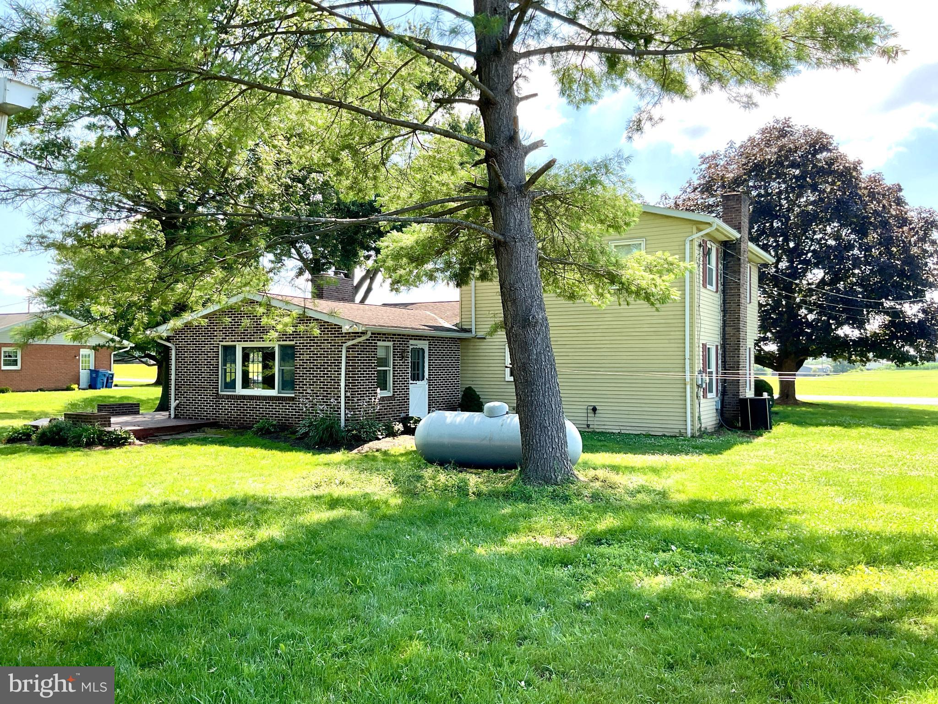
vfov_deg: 48.2
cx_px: 469
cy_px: 352
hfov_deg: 61.7
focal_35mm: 29
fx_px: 786
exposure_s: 1/428
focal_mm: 3
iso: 16
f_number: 1.8
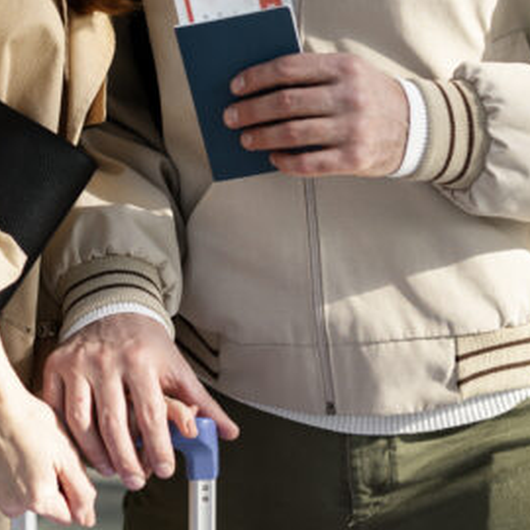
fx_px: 2789
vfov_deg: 10.7
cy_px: -40
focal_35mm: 161
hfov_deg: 10.8
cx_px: 369
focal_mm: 50
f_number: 2.5
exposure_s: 1/400
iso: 160
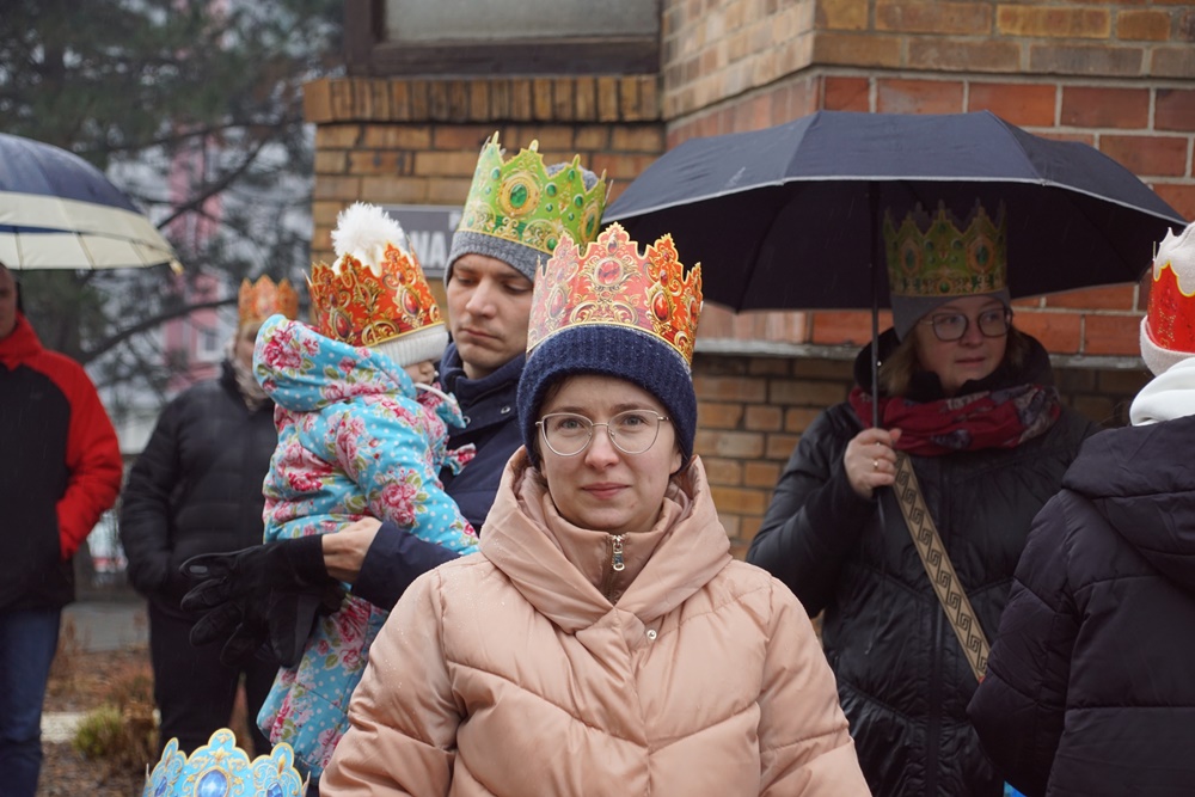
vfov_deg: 15.2
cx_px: 598
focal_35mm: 90
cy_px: 398
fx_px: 2988
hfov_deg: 22.6
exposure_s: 1/160
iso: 400
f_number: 5
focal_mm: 60
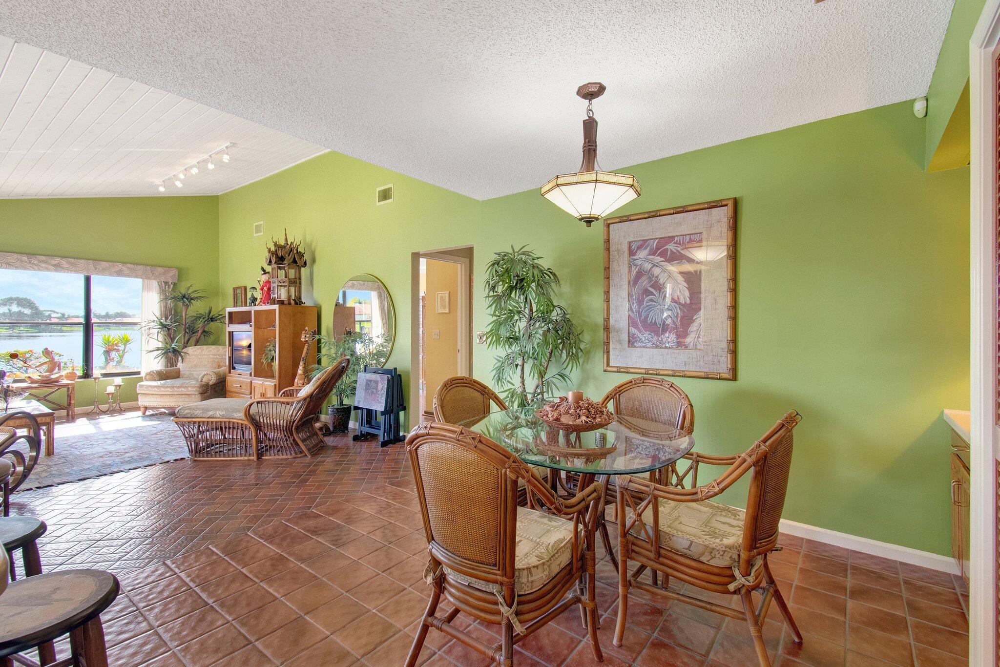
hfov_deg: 100.4
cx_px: 500
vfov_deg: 77.3
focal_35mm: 15
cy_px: 334
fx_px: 417
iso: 1000
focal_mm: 10
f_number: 8
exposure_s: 1/6
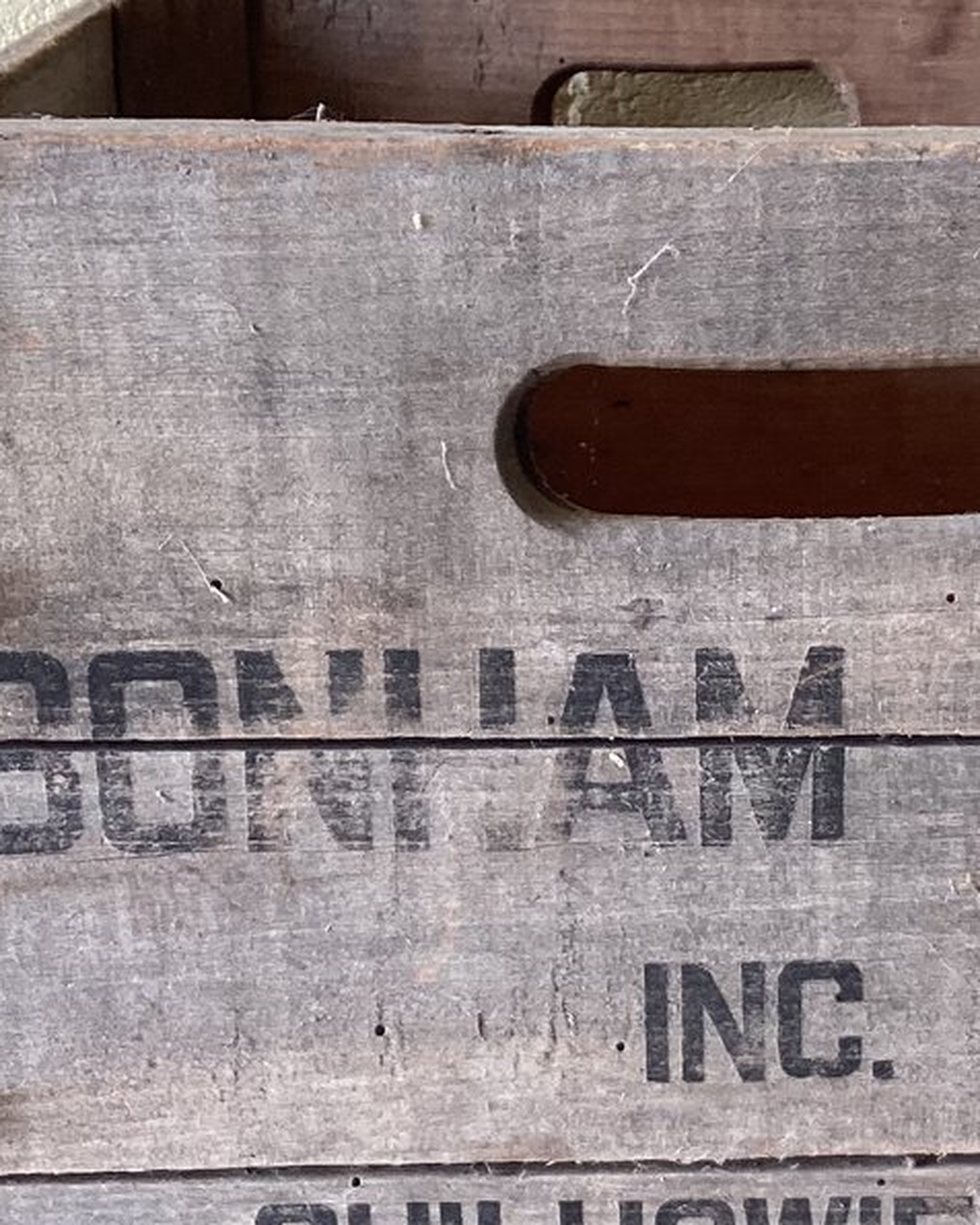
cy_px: 752
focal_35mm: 77
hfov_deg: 19.8
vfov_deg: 24.7
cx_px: 726
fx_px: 2792
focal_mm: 3.3
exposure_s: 1/120
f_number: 2.4
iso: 40
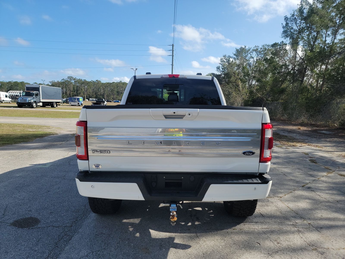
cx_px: 172
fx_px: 239
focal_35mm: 24
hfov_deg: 71.6
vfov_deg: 56.8
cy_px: 130
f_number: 1.8
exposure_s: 1/724
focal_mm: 6.7
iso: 50
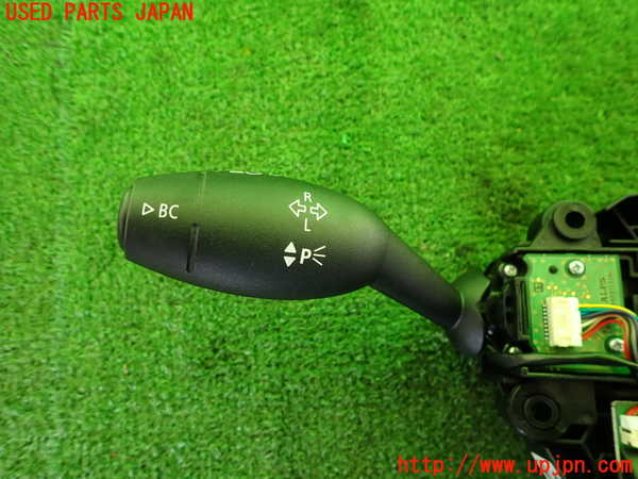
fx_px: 461
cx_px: 319
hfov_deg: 69.4
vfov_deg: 54.9
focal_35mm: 25
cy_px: 240
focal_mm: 4.5
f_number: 2
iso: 125
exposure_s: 1/60
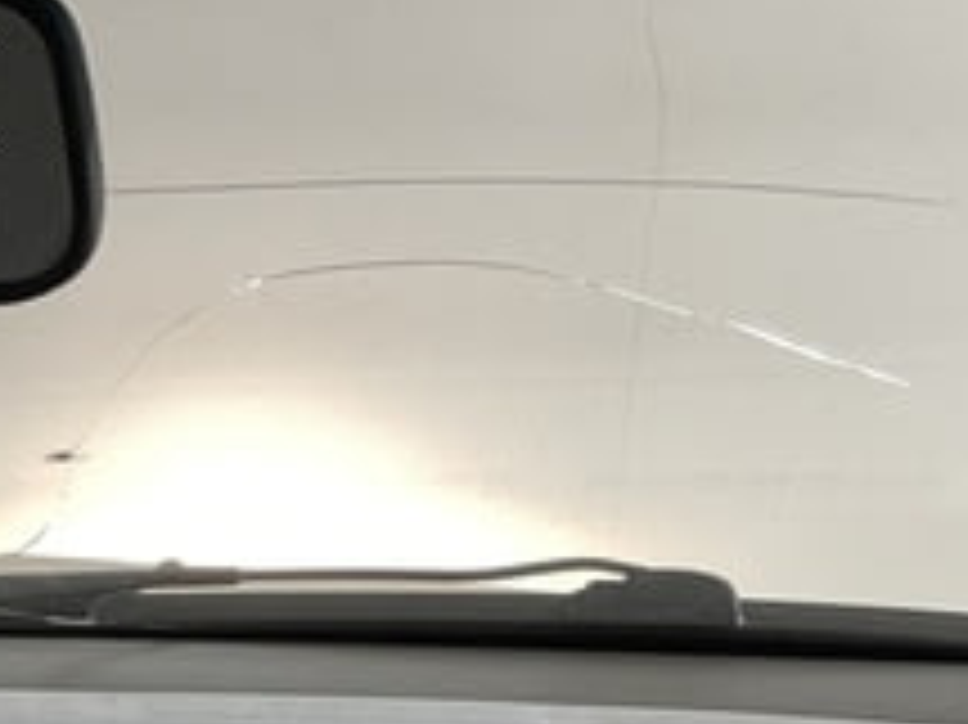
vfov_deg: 12.5
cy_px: 1284
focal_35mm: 109
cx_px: -378
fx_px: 3046
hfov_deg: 16.8
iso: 100
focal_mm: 4.2
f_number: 1.6
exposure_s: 1/100
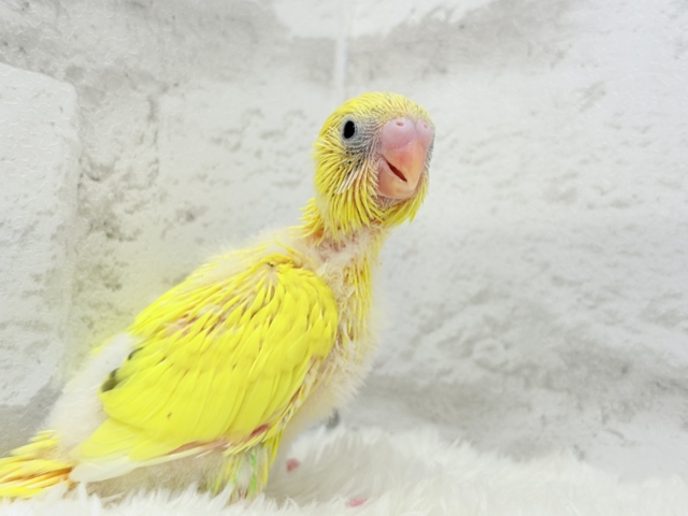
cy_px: 258
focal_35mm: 52
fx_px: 1034
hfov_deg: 36.8
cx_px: 344
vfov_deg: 28.0
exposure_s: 1/50
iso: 32
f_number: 1.6
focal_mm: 5.96
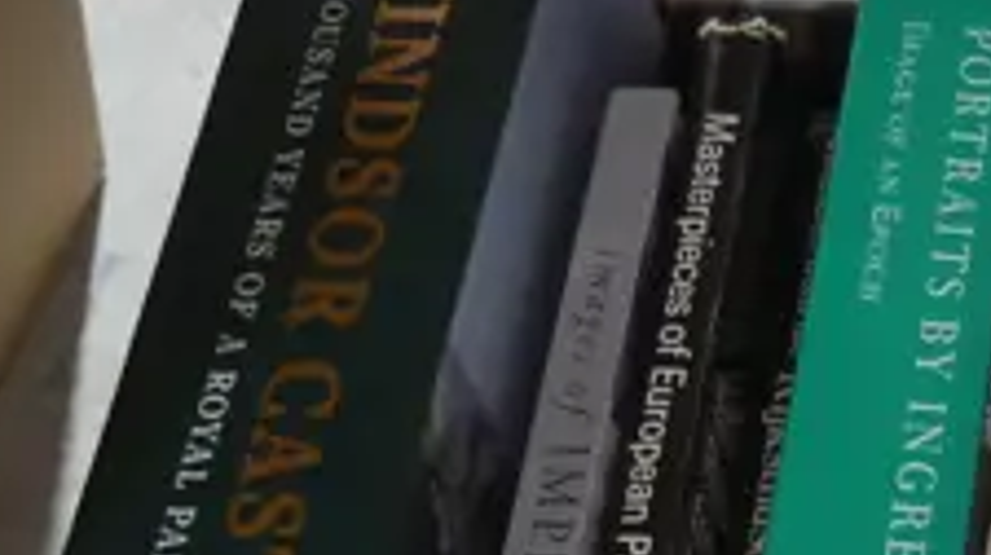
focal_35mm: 139
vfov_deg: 8.5
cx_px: 1696
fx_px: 3649
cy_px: 826
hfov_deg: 14.0
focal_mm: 14
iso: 1250
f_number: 3.5
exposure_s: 1/60
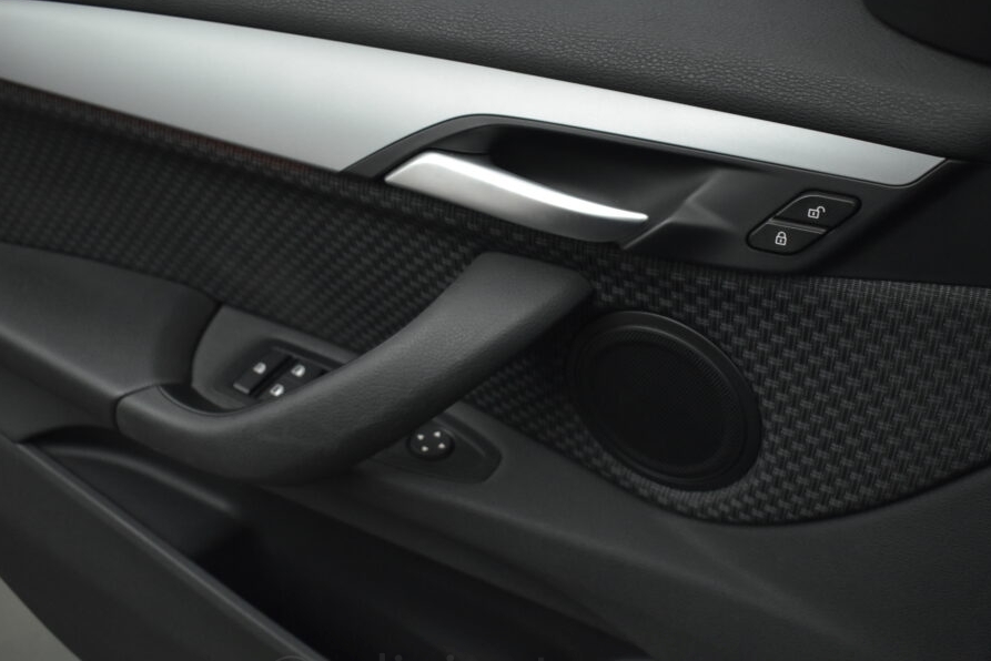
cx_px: 562
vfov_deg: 33.7
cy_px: 357
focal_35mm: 40
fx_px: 1090
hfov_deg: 48.8
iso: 1600
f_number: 3.8
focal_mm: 23
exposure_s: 1/125
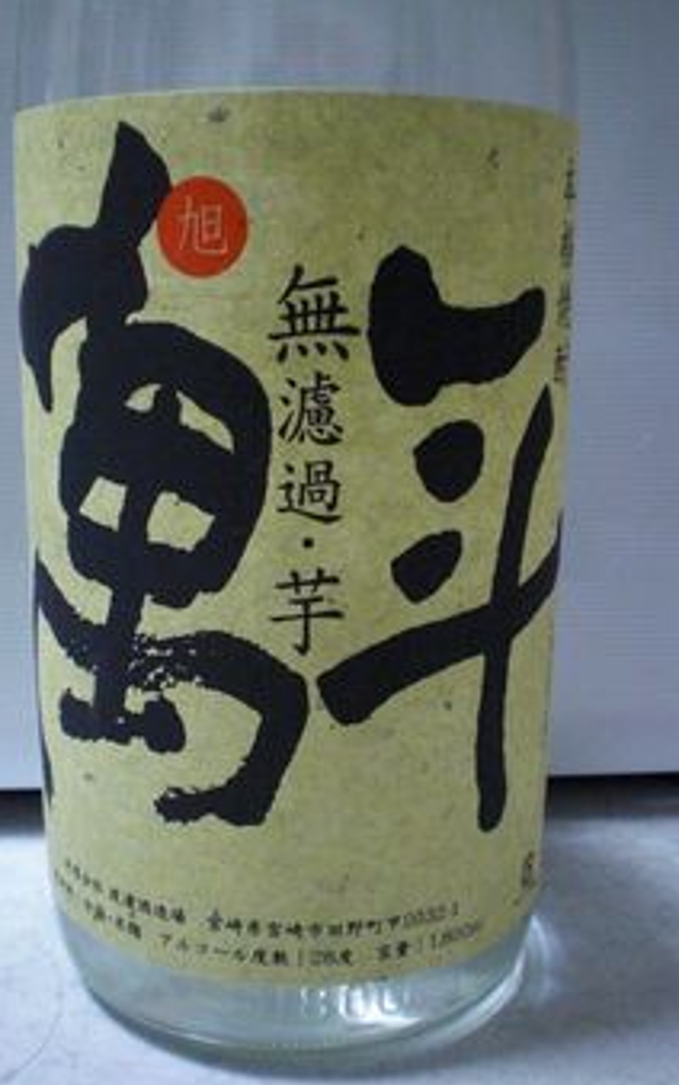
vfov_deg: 48.2
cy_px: 546
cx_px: 277
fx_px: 1213
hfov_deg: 31.2
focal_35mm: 41
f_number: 3.1
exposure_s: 1/40
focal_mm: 6.3
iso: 800
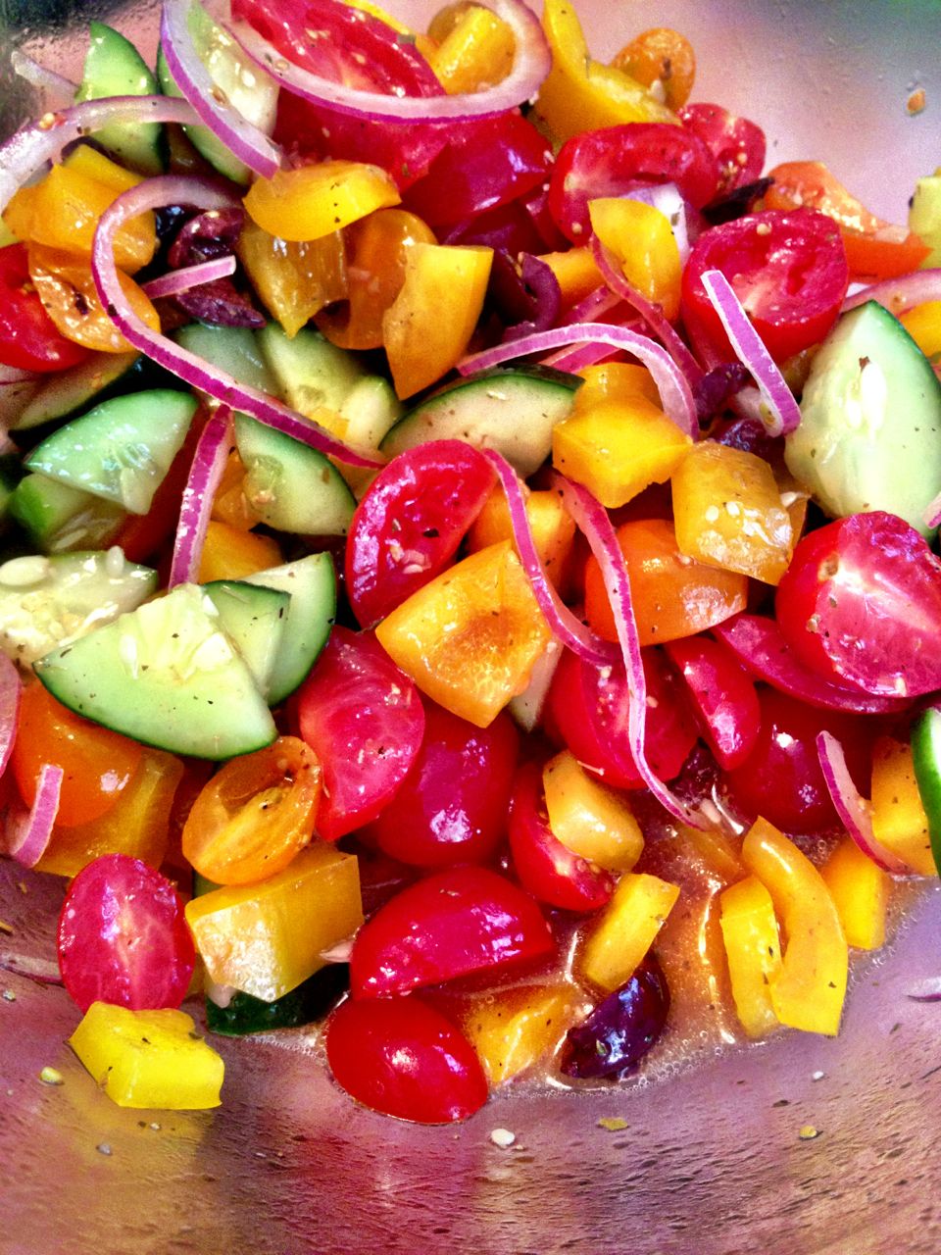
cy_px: 628
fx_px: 1269
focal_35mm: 35
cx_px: 470
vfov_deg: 52.6
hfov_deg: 40.7
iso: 160
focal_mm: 4.28
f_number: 2.4
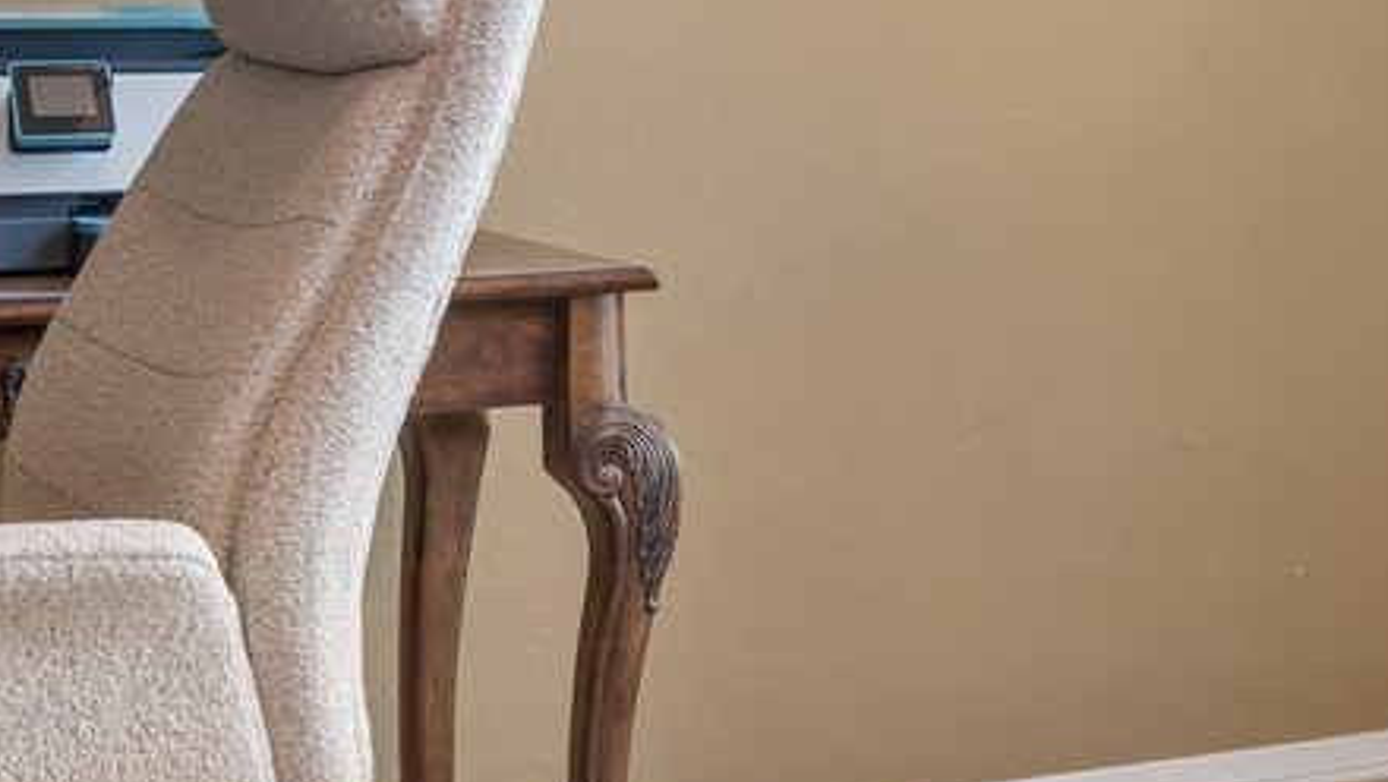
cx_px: 1214
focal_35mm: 92
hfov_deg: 22.7
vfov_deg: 13.0
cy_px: -58
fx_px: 3388
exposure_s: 1/1.67
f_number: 11
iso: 640
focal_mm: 19
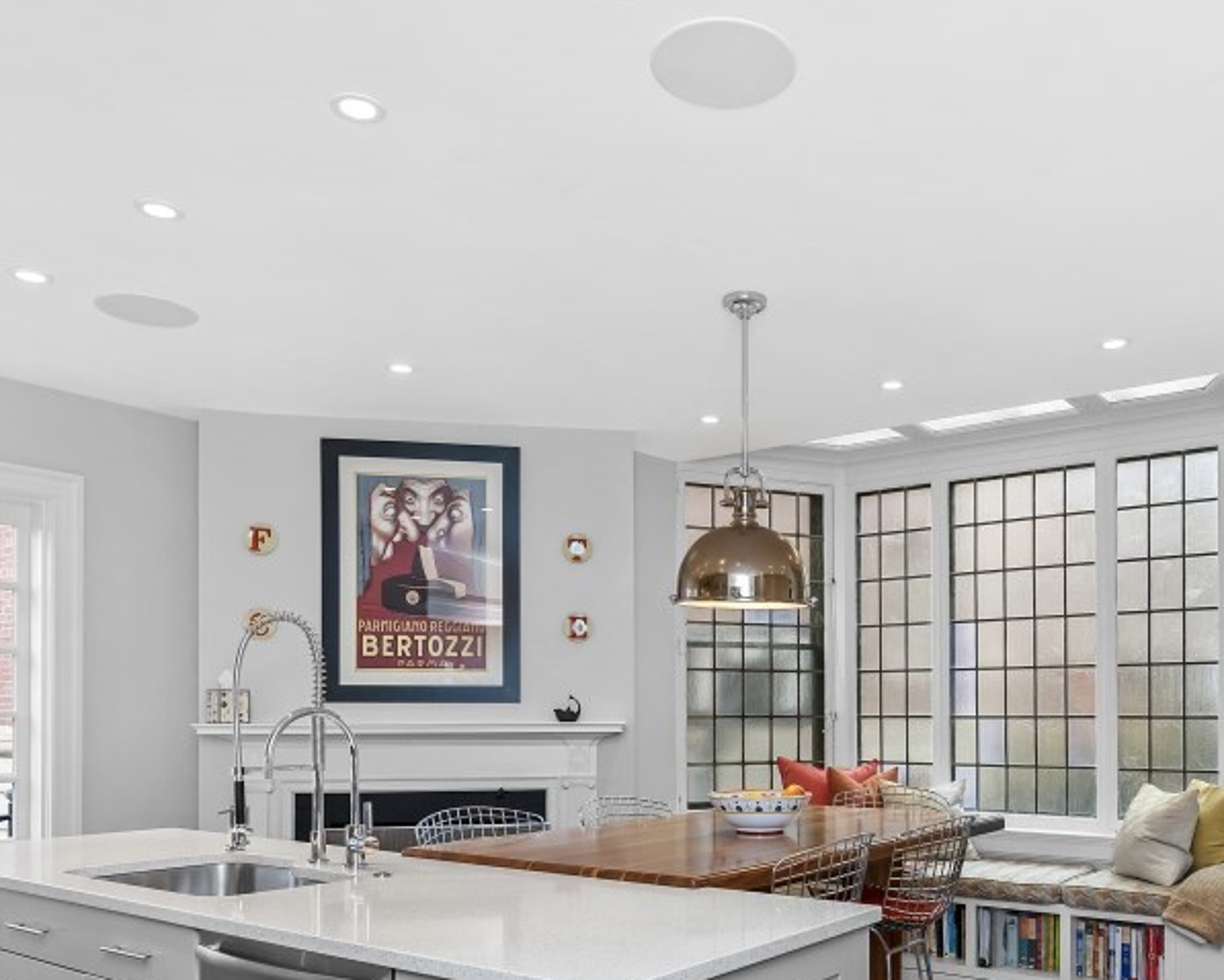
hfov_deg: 59.7
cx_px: 759
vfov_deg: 48.8
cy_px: 681
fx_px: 1051
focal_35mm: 29
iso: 1600
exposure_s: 1/125
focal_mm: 16
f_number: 5.6
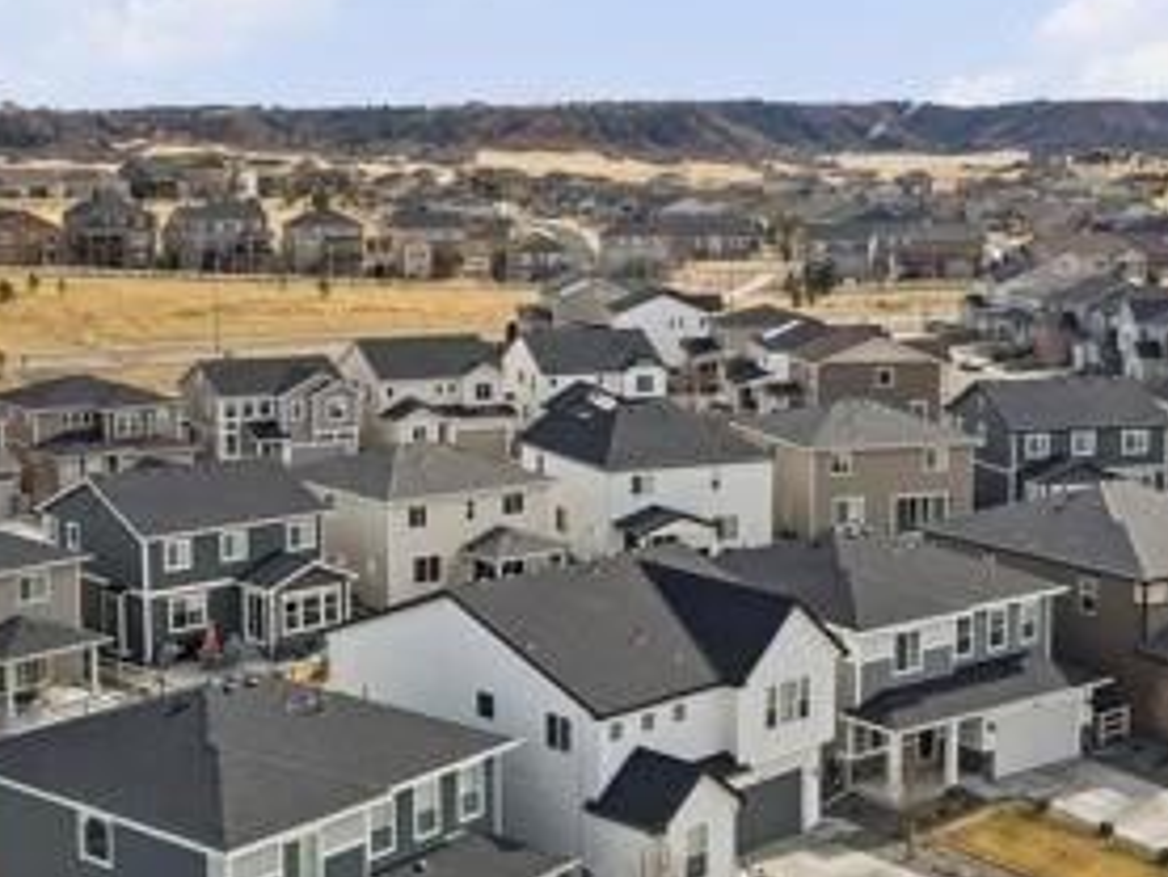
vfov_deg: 28.0
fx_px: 1755
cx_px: 544
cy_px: 384
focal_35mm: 52
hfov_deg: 36.8
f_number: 2.8
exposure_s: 1/1600
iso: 100
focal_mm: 4.5
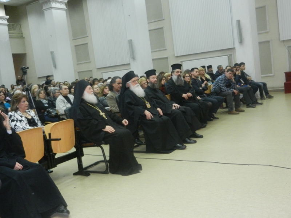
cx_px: 146
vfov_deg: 37.7
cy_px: 109
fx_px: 319
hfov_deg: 49.0
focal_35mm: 38
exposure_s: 1/30
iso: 800
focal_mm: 6.9
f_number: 4
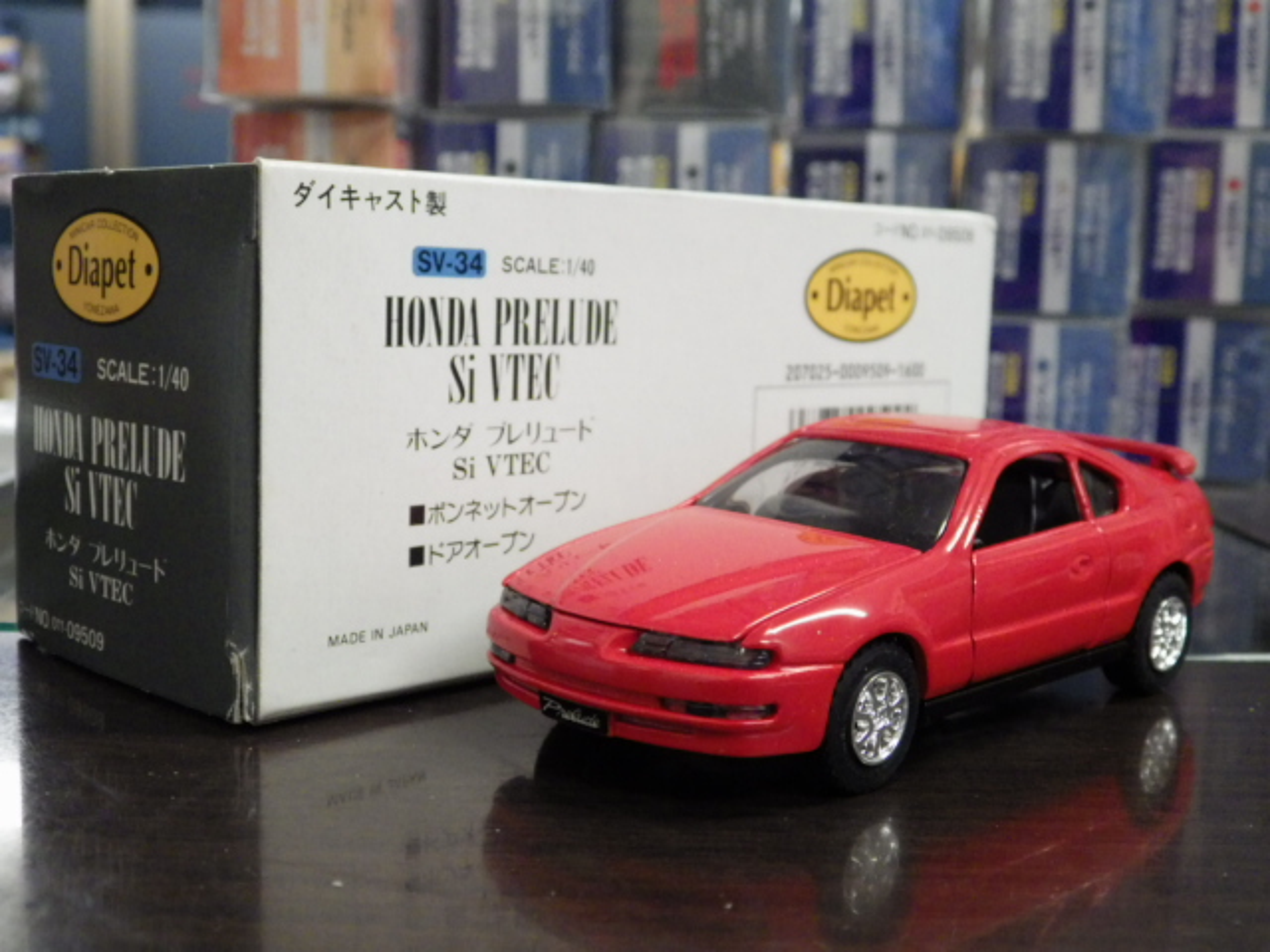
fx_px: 1834
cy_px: 476
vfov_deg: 29.1
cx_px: 635
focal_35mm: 50
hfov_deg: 38.2
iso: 800
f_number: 3.8
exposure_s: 1/50
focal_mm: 9
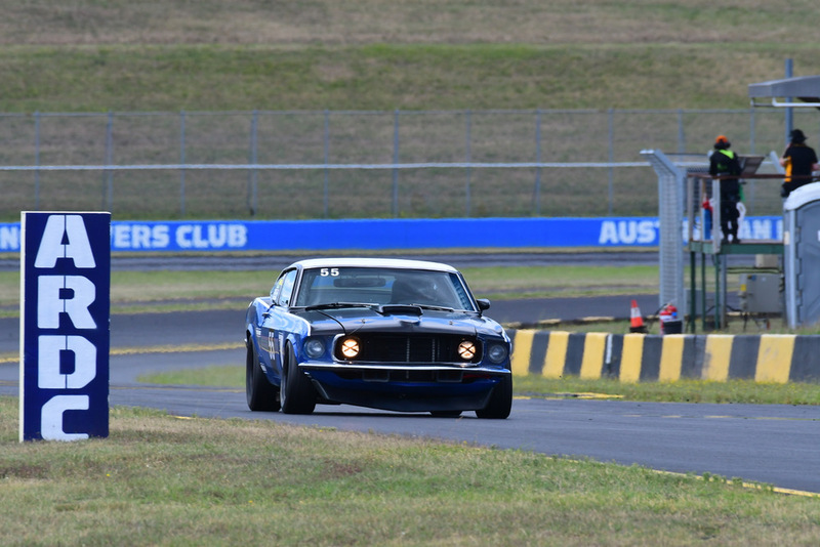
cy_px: 274
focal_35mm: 750
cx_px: 410
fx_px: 17089
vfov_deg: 1.8
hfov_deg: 2.7
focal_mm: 500
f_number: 10
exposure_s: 1/640
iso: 640
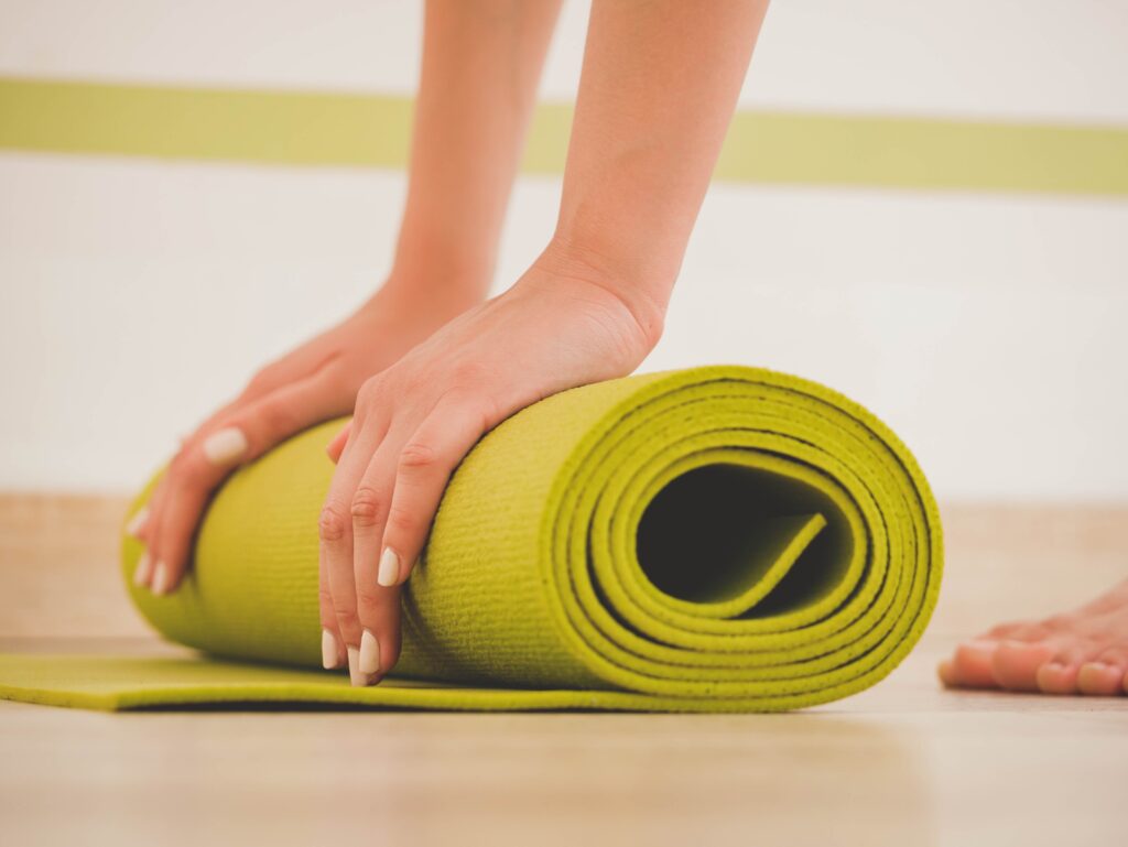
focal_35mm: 120
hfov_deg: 16.4
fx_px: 3912
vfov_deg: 12.4
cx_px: 564
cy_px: 424
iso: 200
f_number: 3.2
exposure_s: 1/125
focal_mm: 60
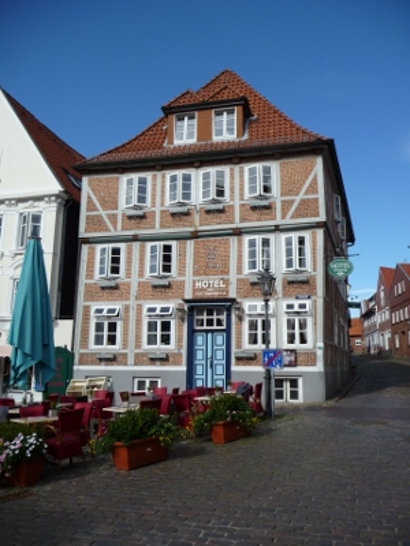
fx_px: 442
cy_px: 273
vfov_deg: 63.4
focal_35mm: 28
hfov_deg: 49.7
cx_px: 205
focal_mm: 4.7
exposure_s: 1/1000
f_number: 3.3
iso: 100
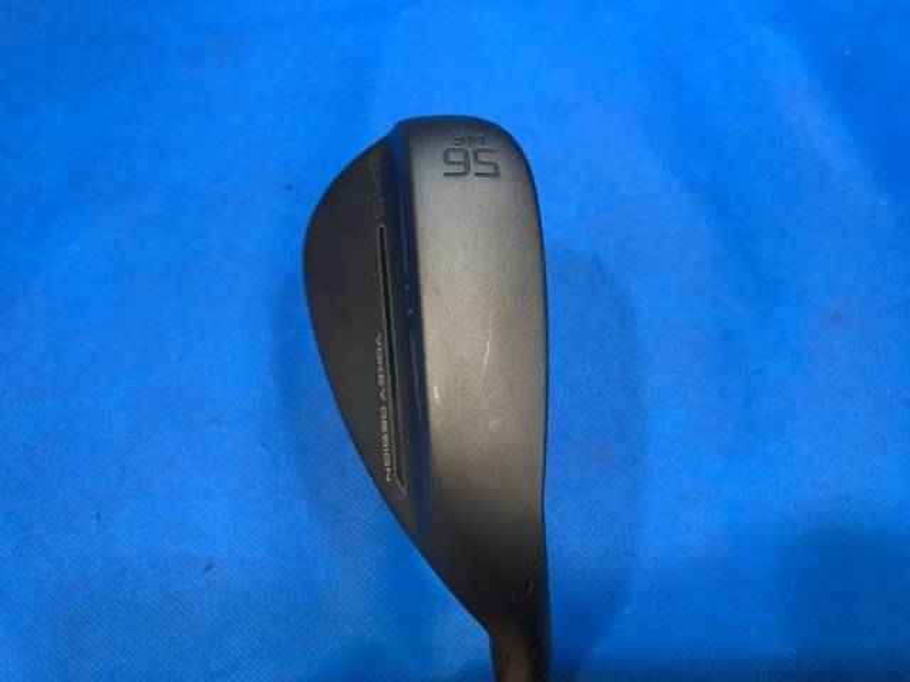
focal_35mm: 26
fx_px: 683
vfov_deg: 53.1
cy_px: 341
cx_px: 455
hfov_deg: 67.3
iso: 125
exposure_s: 1/60
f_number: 1.8
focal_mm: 4.25
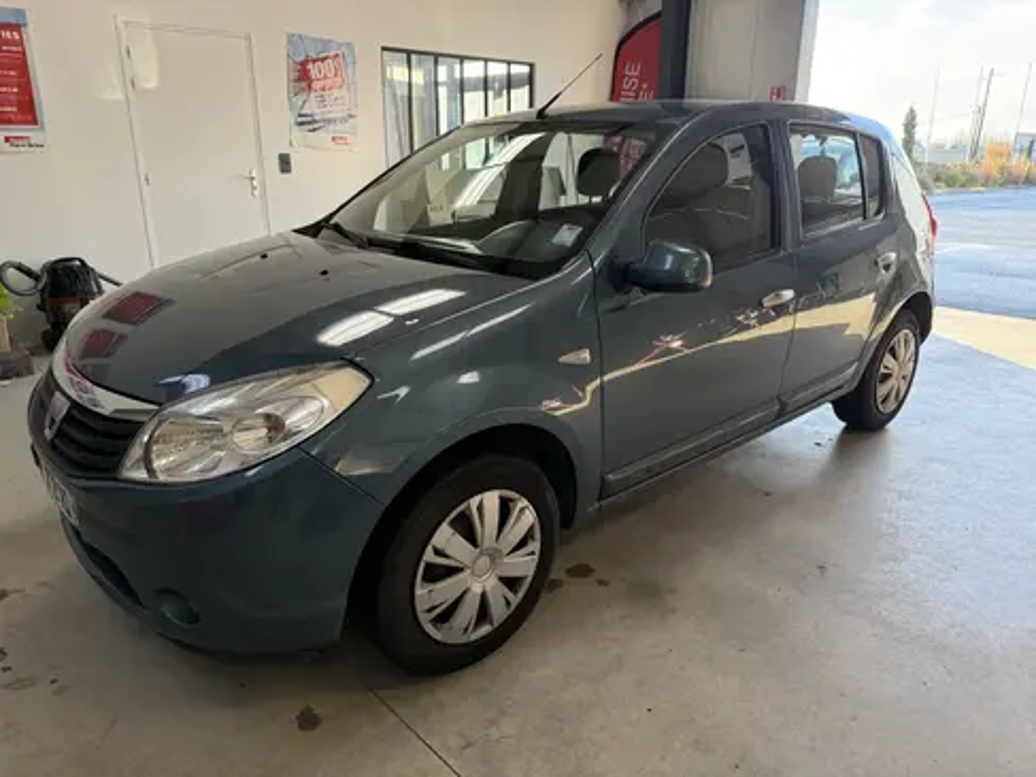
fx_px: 718
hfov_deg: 71.6
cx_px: 518
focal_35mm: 24
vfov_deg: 56.8
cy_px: 388
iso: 200
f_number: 1.78
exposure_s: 1/183
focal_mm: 6.76
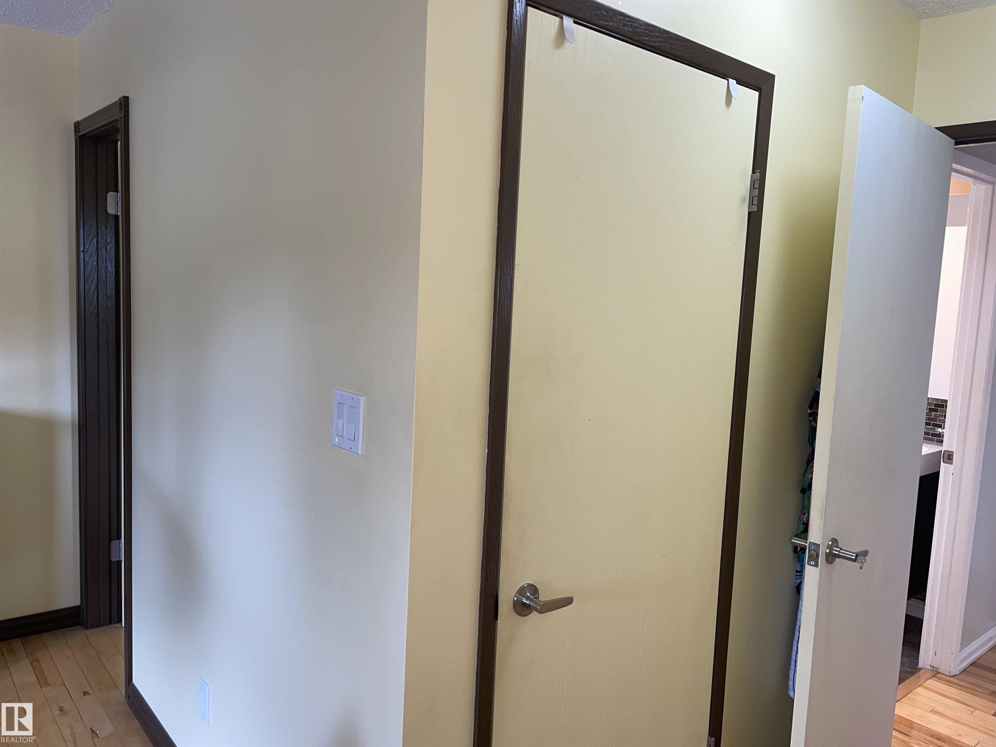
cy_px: 374
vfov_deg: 53.1
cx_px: 498
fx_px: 748
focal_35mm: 26
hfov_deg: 67.3
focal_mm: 4.2
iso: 32
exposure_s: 1/29
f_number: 1.6
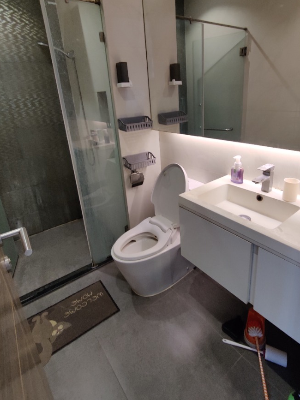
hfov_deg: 81.5
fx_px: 173
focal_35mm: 15
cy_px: 174
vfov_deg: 97.6
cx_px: 165
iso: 160
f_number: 2.2
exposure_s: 1/33
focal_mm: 2.25
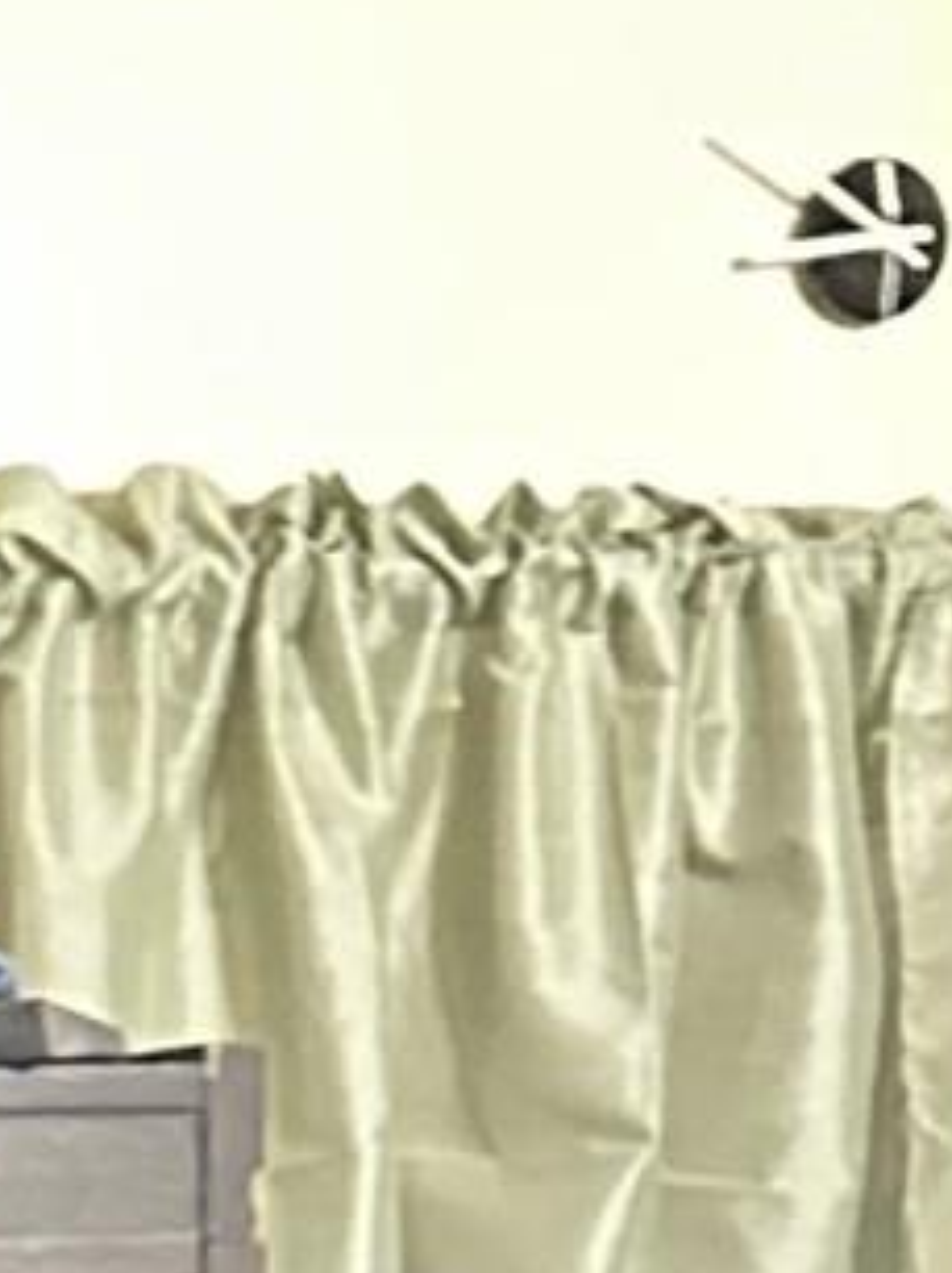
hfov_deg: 6.8
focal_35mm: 181
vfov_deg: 10.1
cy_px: 2617
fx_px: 6646
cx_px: -2521
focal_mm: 6.86
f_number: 1.78
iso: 2500
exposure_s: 1/15
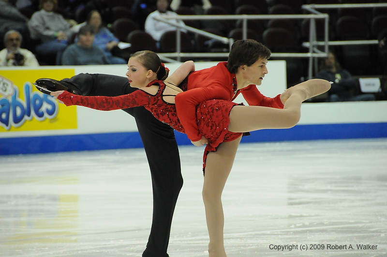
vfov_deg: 4.6
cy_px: 128
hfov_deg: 6.9
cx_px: 194
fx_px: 3220
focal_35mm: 300
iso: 3200
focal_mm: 200
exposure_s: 1/640
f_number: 5.6
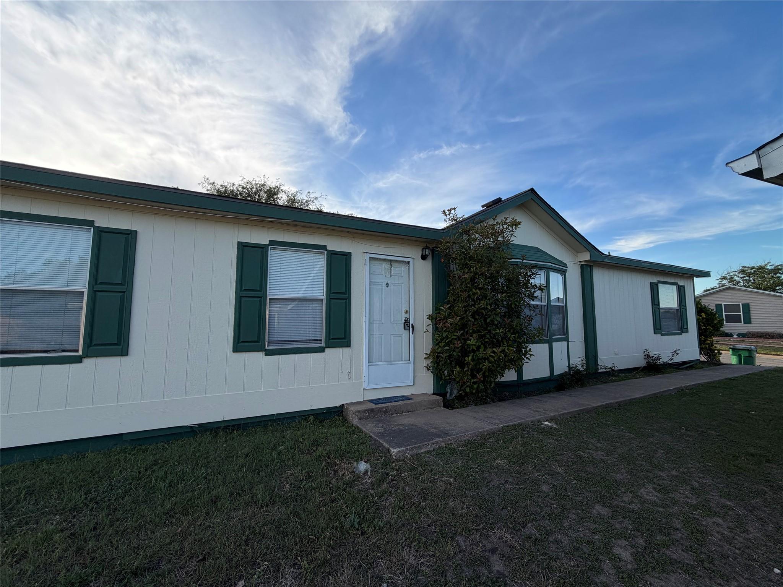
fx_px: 317
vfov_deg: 85.7
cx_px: 392
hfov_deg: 102.1
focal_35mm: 14
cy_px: 294
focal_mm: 2.22
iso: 40
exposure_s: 1/602
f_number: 2.2
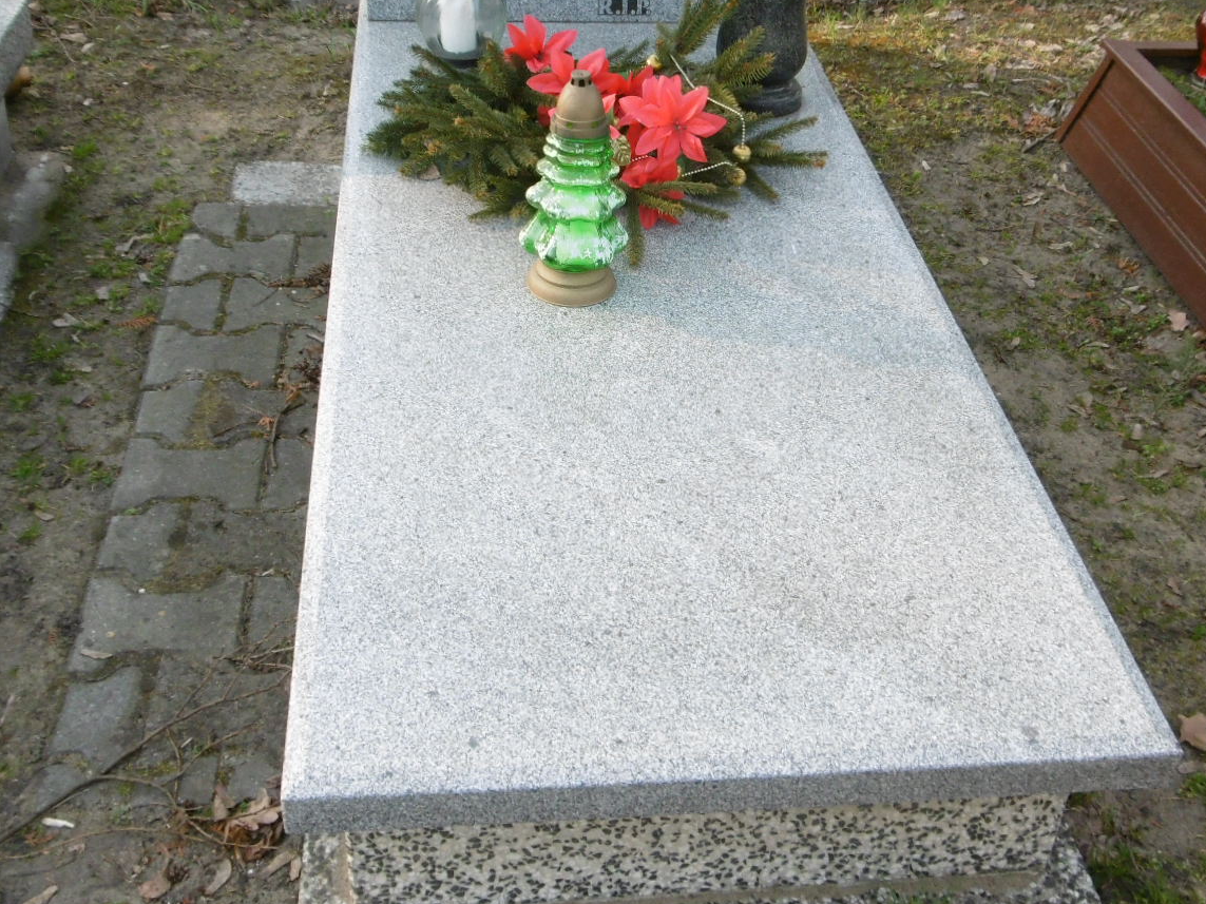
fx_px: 1498
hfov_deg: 43.8
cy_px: 315
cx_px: 639
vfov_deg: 33.4
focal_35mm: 43
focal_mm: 4.3
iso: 100
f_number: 3.1
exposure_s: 1/160
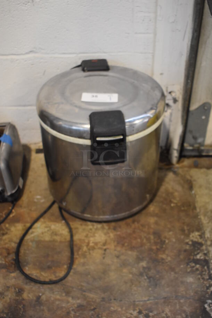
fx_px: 384
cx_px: 106
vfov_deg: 44.9
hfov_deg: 30.9
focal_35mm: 44
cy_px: 159
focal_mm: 29
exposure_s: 1/125
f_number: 4.2
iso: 2000
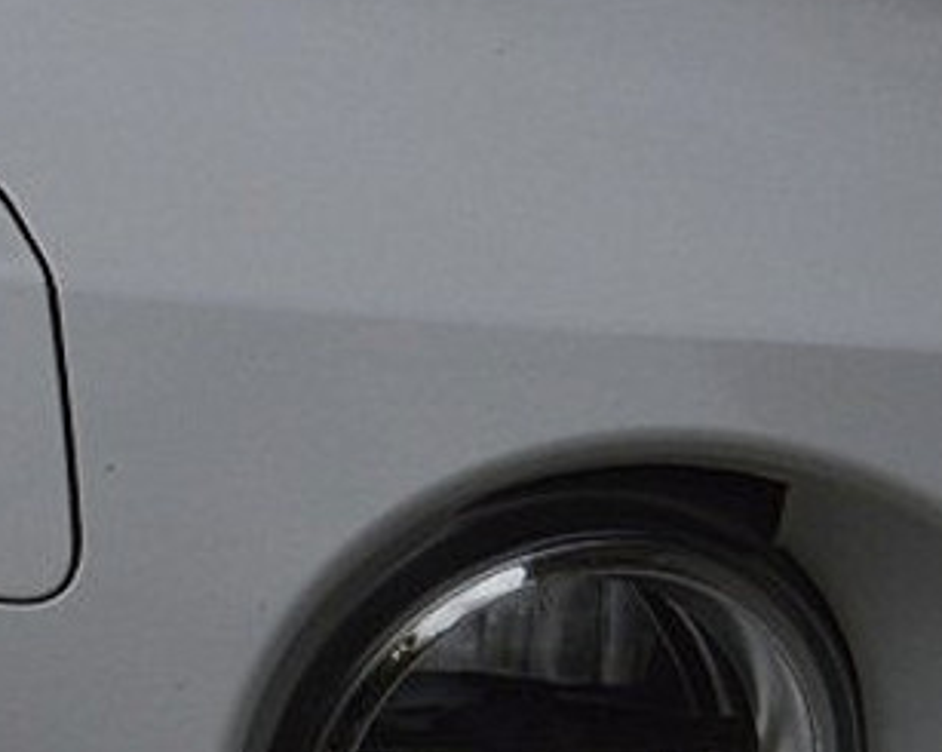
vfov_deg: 3.6
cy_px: -773
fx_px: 11782
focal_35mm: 423
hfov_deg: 4.5
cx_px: -706
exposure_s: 1/500
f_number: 11
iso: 360
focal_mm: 48
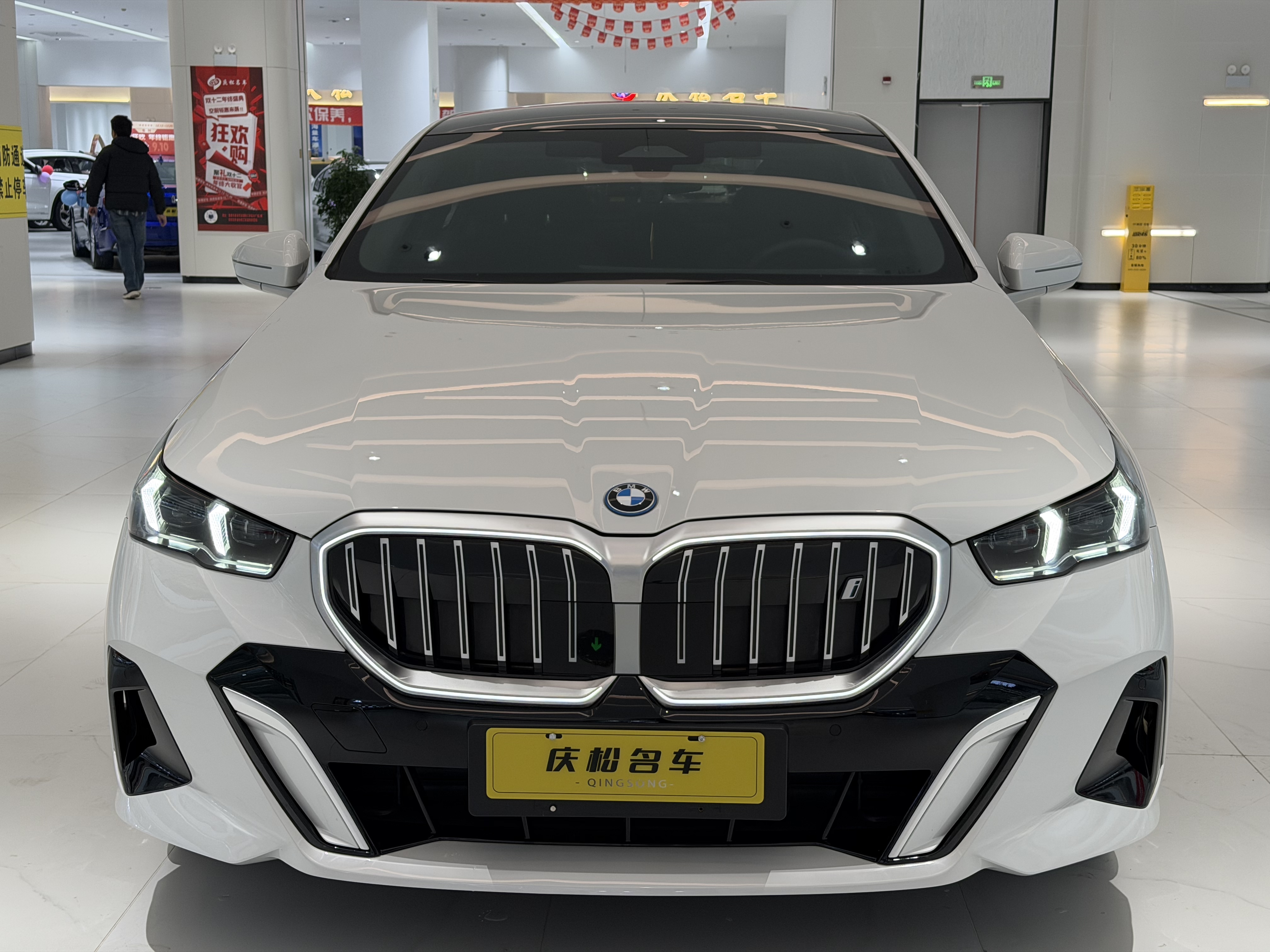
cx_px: 635
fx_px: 1761
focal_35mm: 48
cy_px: 476
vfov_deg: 30.3
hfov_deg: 39.7
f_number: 1.78
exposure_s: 1/100
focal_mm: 6.76
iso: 80
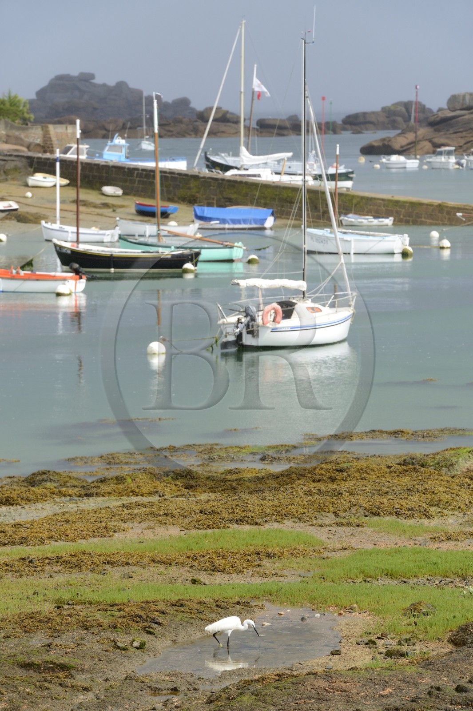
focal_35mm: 200
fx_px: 3946
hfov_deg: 6.9
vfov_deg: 10.3
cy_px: 356
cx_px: 236
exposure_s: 1/200
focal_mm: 200
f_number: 11
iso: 200
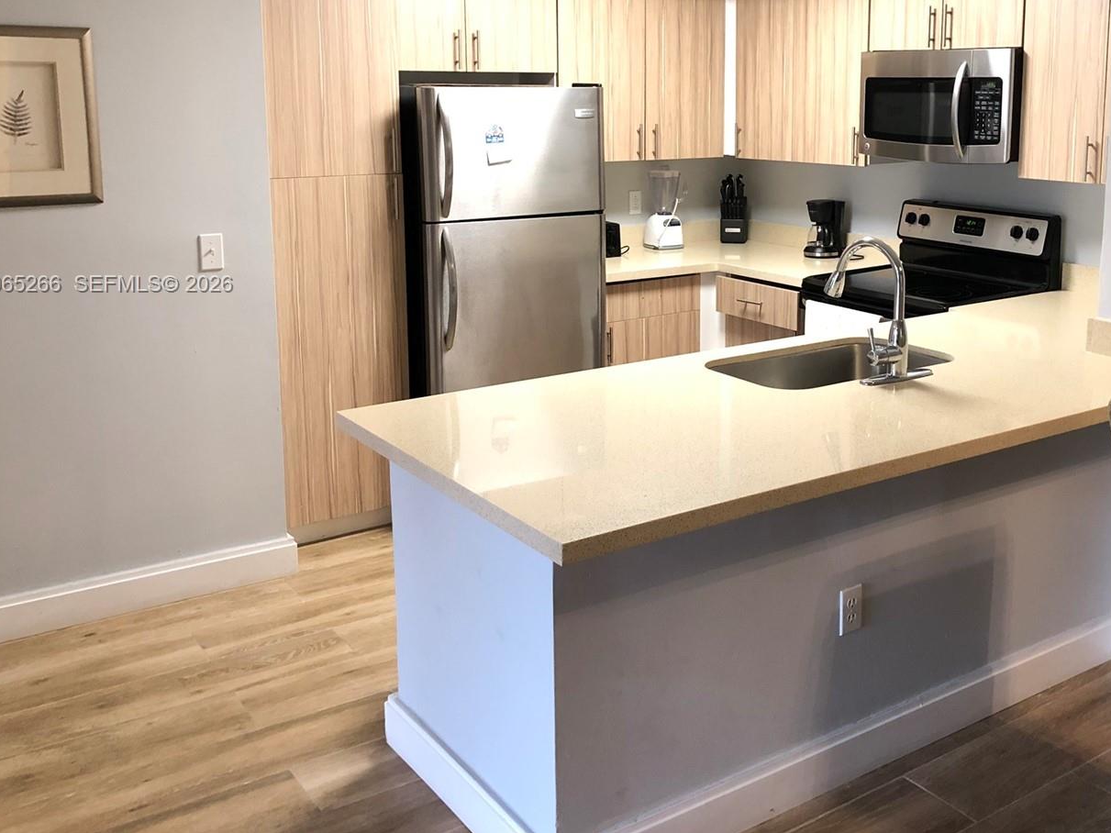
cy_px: 285
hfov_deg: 49.7
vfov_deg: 38.3
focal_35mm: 37
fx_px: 1187
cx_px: 681
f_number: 1.8
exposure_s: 1/15
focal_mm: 4
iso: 80
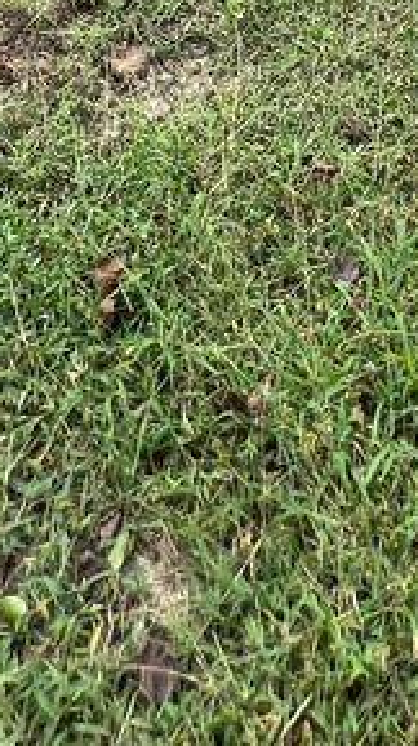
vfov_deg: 21.4
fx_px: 1047
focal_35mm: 53
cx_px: 343
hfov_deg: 22.2
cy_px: -643
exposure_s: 1/99
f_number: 1.8
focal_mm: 1.57
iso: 32
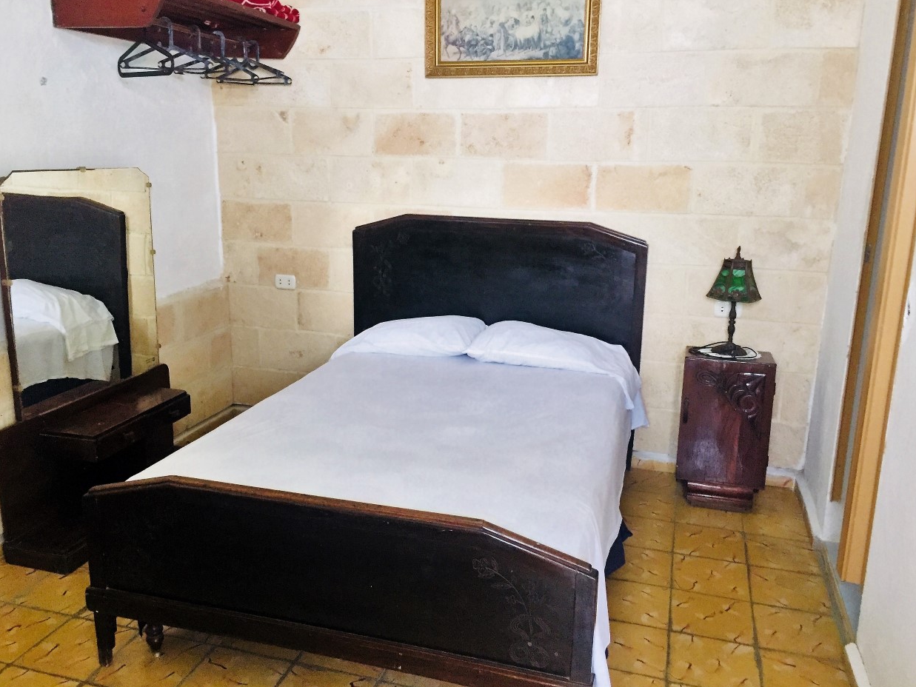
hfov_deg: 60.0
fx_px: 794
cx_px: 449
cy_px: 341
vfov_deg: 46.8
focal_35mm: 30
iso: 160
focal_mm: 4.15
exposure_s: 1/30
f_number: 2.2
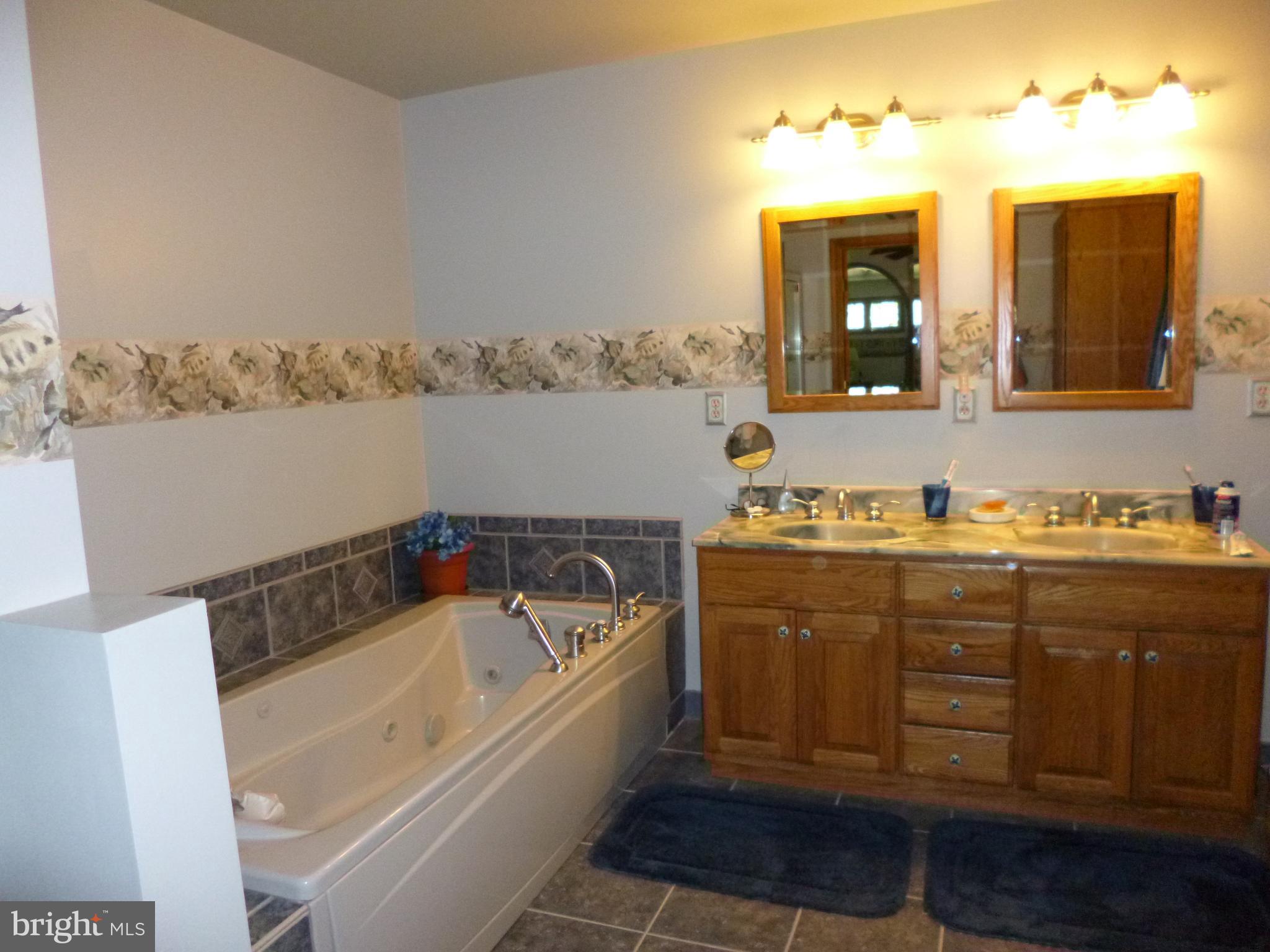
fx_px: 881
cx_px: 635
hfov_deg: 71.6
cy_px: 476
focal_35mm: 24
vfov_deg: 56.8
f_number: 2.5
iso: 400
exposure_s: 1/60
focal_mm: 4.3
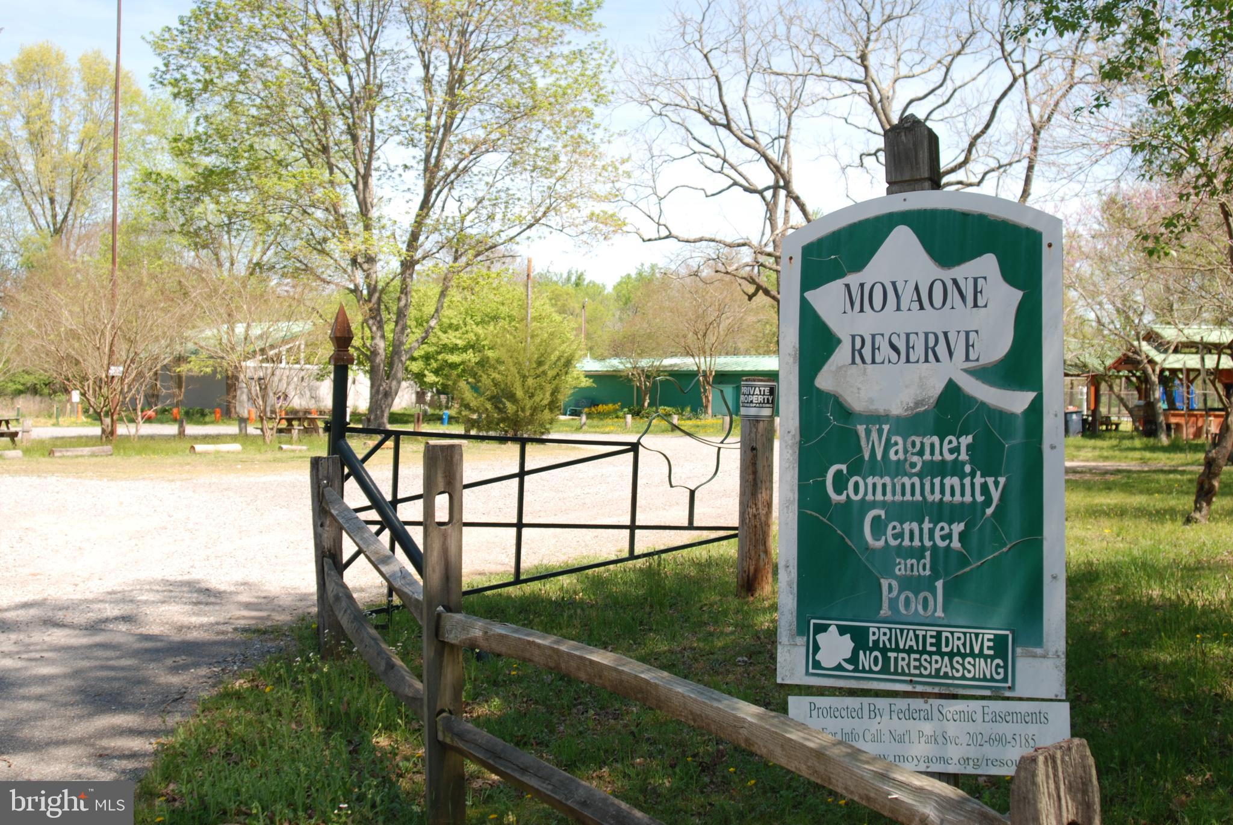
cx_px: 616
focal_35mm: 42
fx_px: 1440
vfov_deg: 32.0
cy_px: 412
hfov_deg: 46.4
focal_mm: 28
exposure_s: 1/160
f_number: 6.3
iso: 100
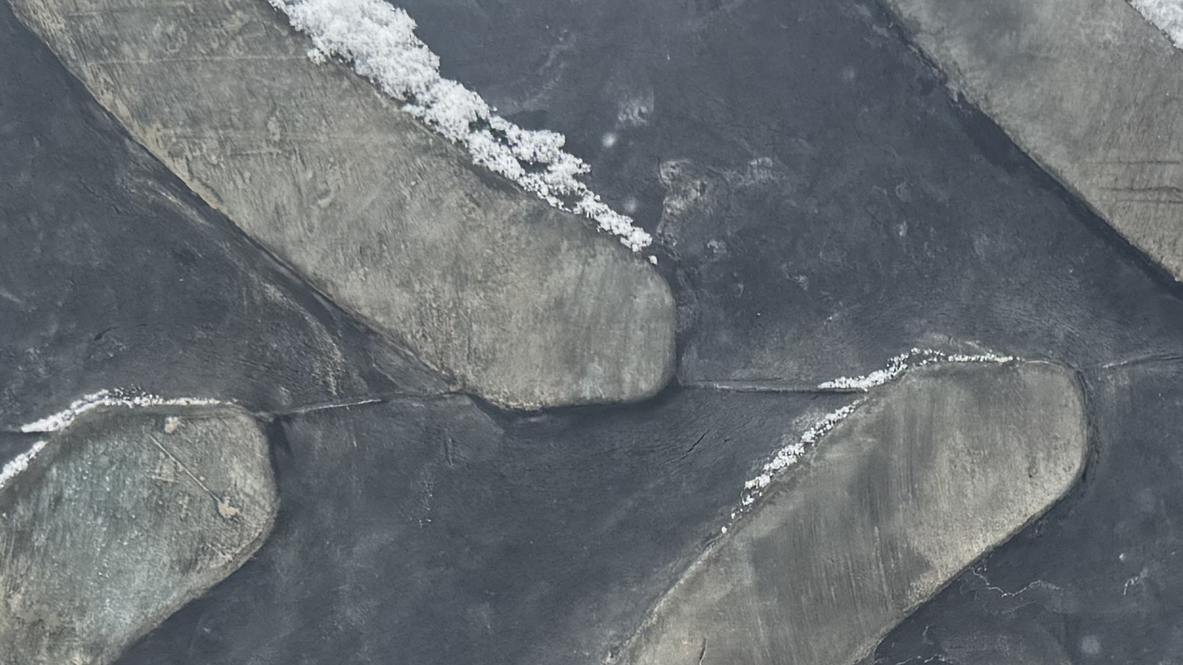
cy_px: 872
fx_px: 2666
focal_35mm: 85
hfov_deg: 24.5
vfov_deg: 13.7
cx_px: 1005
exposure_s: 1/700
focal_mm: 6.76
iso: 80
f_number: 1.78
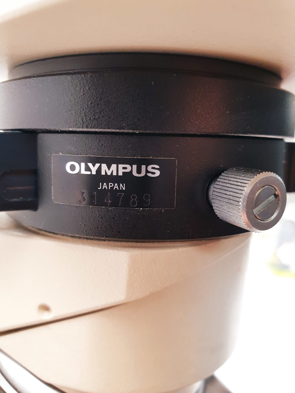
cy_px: 196
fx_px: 295
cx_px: 148
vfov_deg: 67.3
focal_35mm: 26
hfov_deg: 53.1
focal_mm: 4.3
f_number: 2.4
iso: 320
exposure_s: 1/50
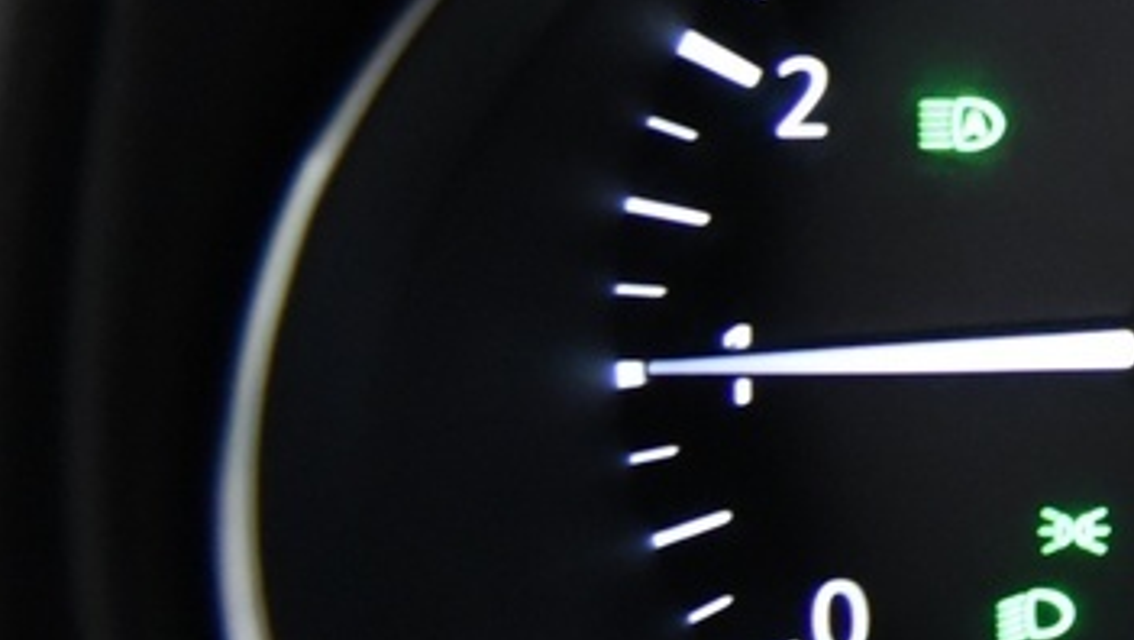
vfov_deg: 7.2
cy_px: 123
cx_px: 2352
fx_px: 5085
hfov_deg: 11.4
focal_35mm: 169
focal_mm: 35
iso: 4000
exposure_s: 1/50
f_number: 4
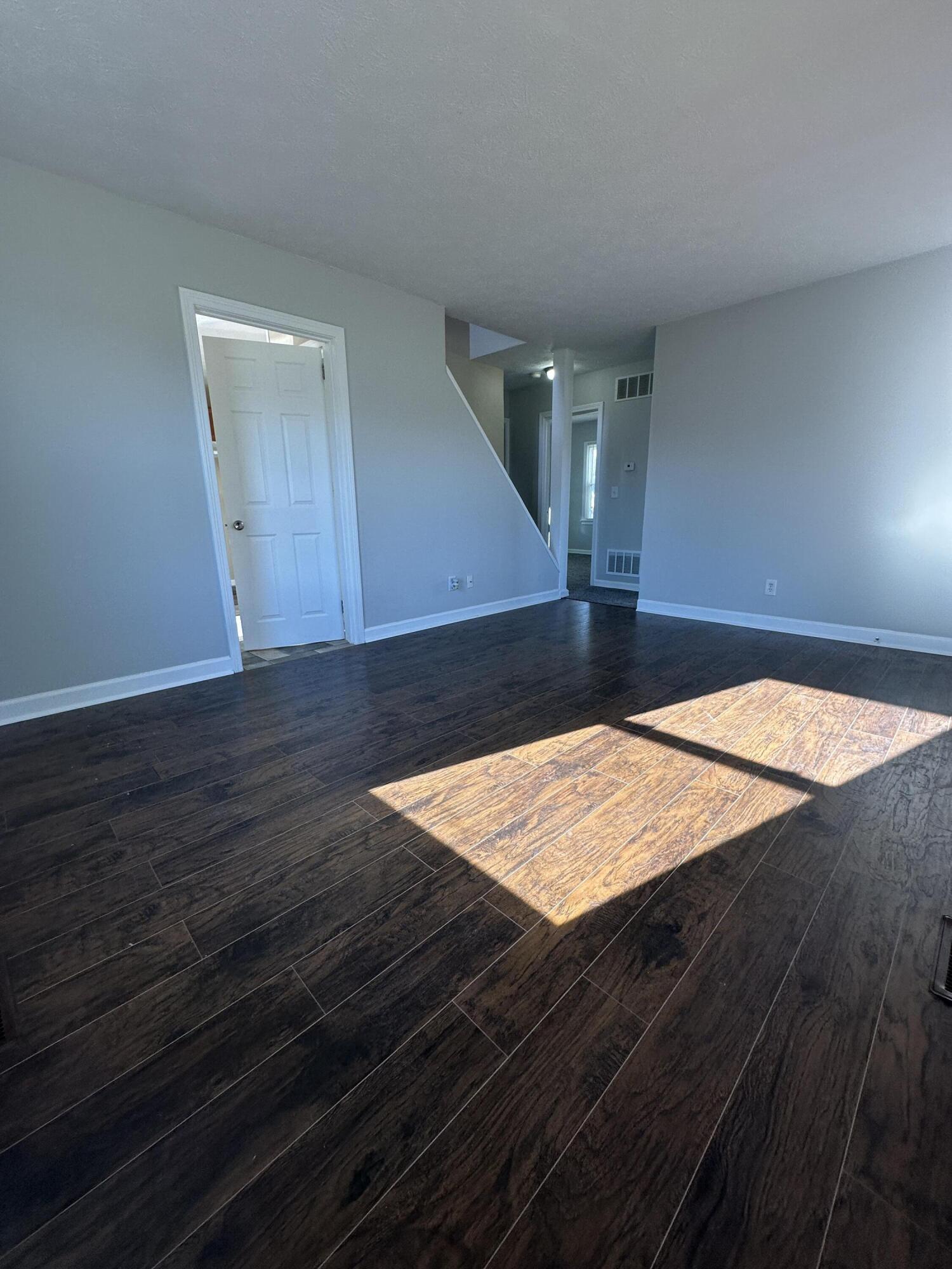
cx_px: 476
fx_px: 513
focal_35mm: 14
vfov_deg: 102.1
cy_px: 634
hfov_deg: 85.7
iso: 80
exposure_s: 1/99
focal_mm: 2.22
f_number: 2.2
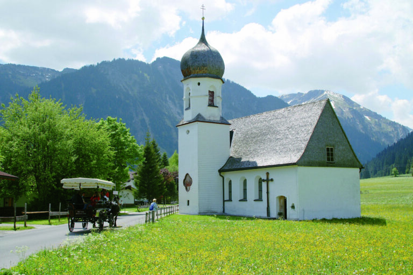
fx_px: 482
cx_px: 206
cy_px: 138
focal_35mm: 42
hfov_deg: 46.4
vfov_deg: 31.9
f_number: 9.5
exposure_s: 1/125
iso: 100
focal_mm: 28
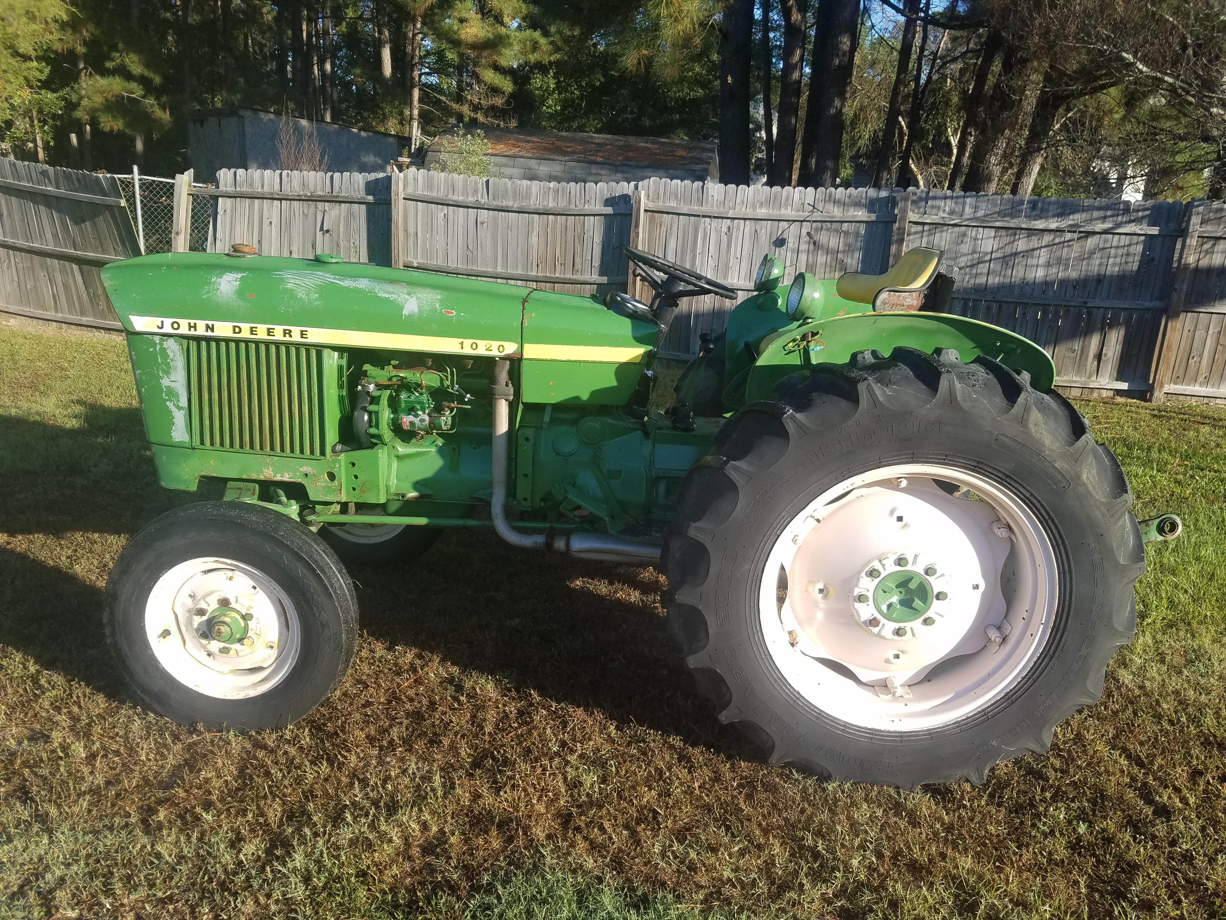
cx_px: 613
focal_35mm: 26
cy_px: 460
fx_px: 921
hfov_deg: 67.3
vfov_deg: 53.1
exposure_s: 1/1002
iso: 50
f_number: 1.7
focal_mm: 4.2
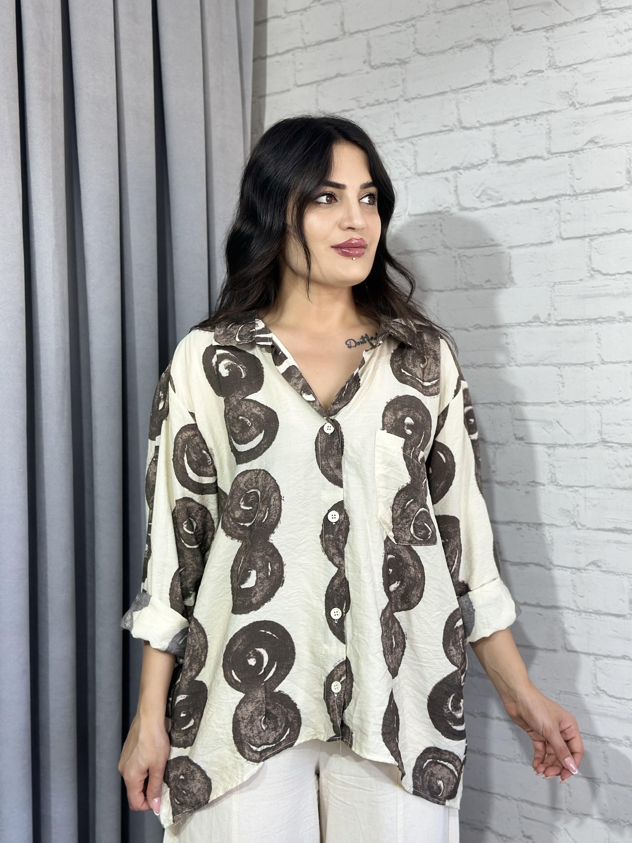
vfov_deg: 39.7
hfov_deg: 30.3
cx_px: 316
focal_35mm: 48
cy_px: 422
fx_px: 1168
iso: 100
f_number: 1.78
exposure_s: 1/100
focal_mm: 6.86
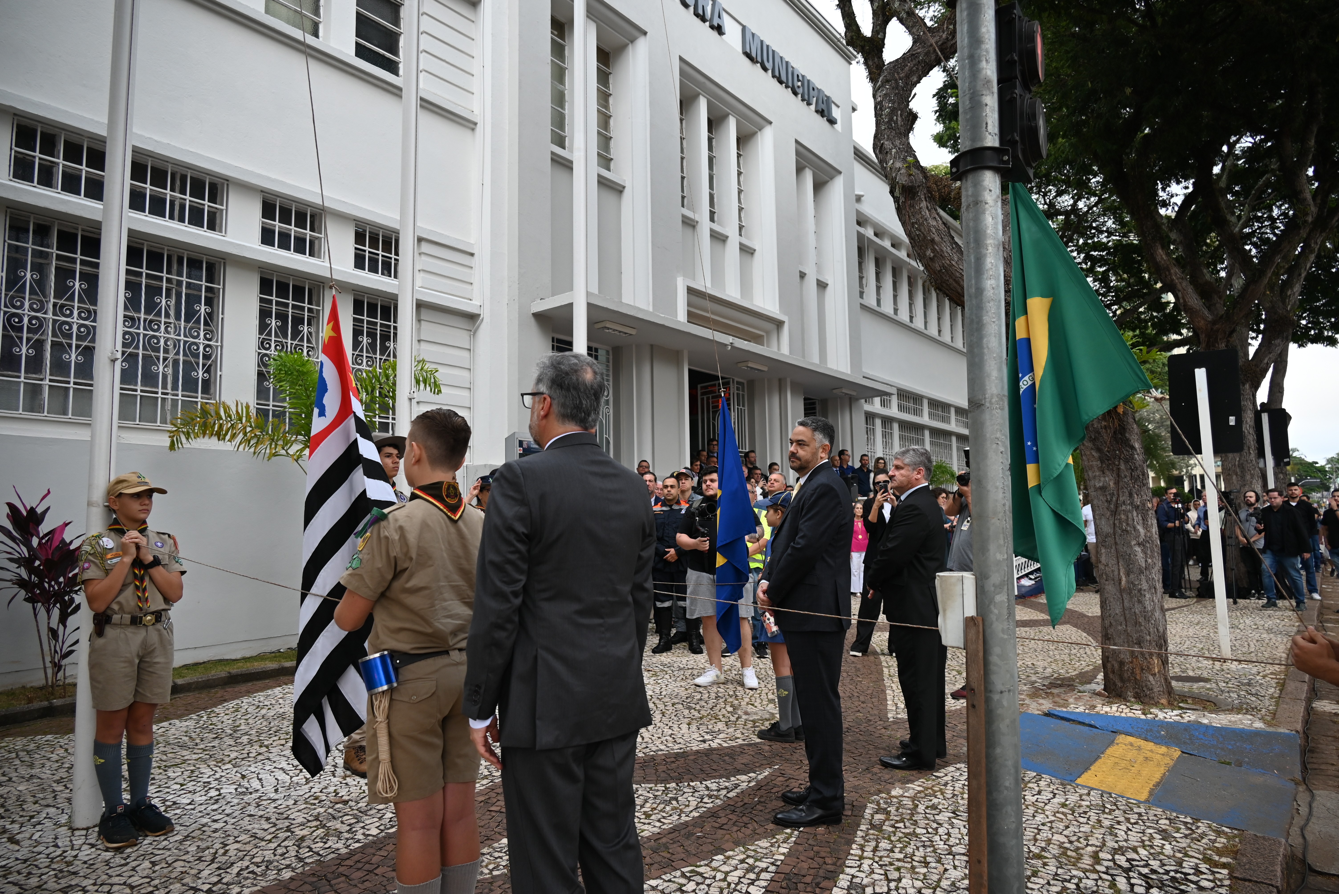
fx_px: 893
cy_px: 447
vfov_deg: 53.2
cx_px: 670
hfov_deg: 73.7
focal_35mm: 24
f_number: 4
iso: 360
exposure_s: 1/250
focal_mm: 24
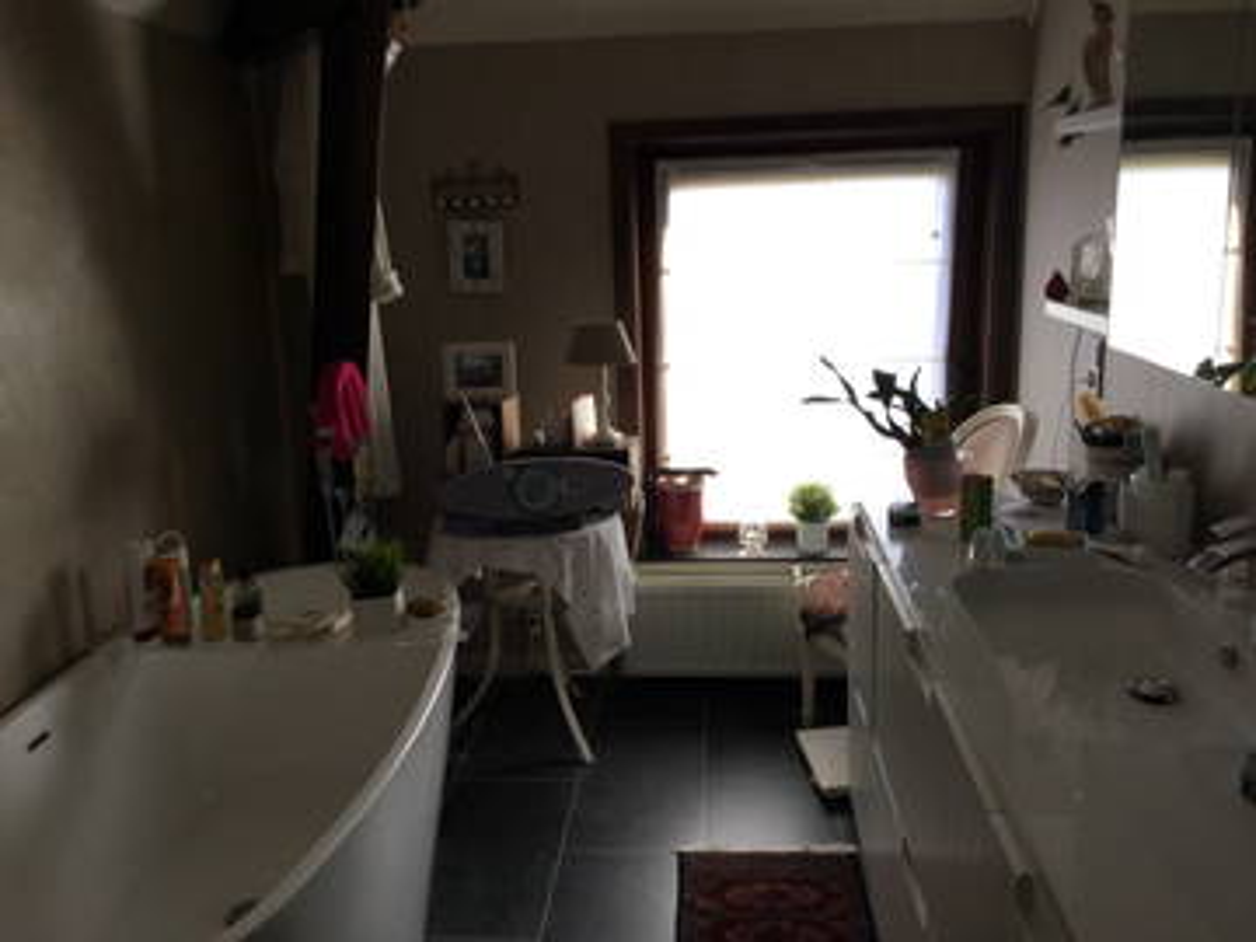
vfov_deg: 45.4
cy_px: 471
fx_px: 1125
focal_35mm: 31
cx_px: 628
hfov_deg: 58.4
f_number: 2.4
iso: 32
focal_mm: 3.3
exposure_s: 1/50
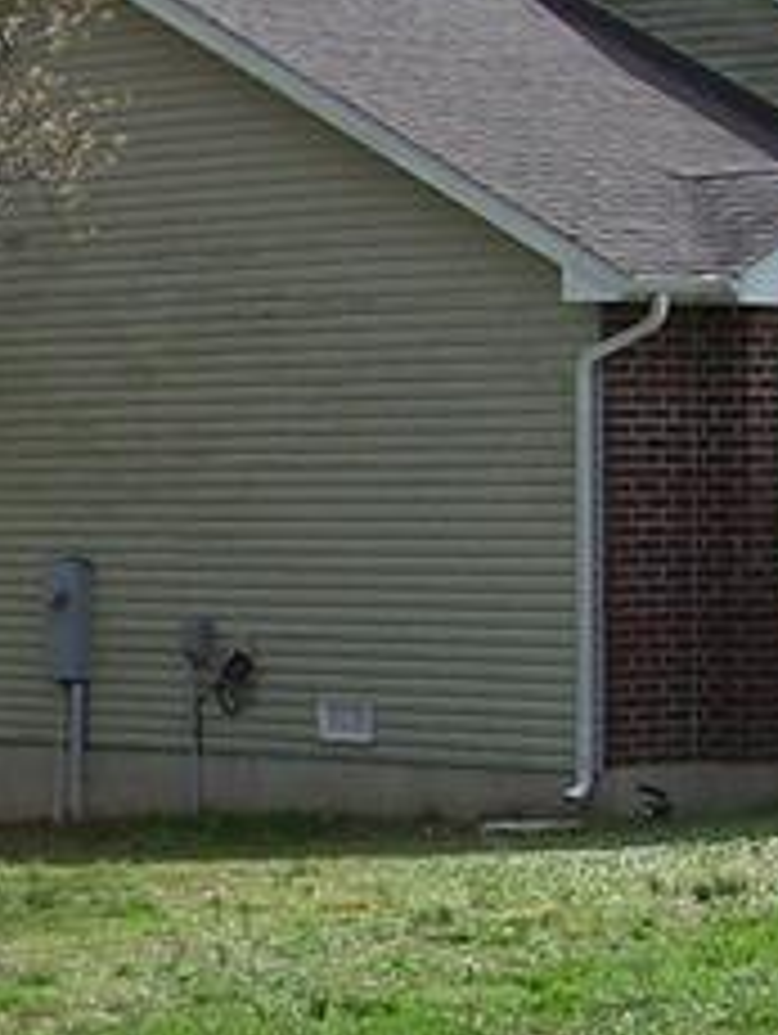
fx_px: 4786
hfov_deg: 9.1
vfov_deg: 12.3
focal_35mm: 160
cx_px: -306
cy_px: 684
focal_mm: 5.85
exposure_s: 1/500
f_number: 4
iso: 64
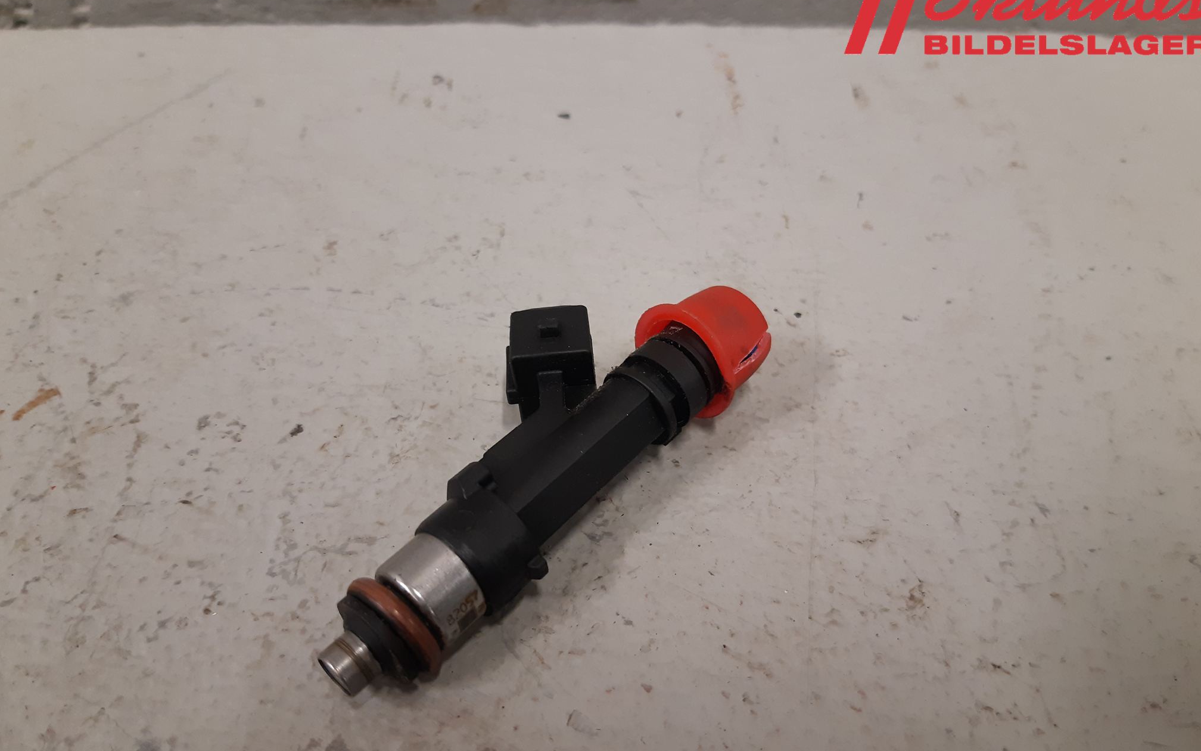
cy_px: 411
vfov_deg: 44.5
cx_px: 600
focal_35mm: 28
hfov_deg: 66.5
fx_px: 916
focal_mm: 3.93
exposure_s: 1/50
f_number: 1.7
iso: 125
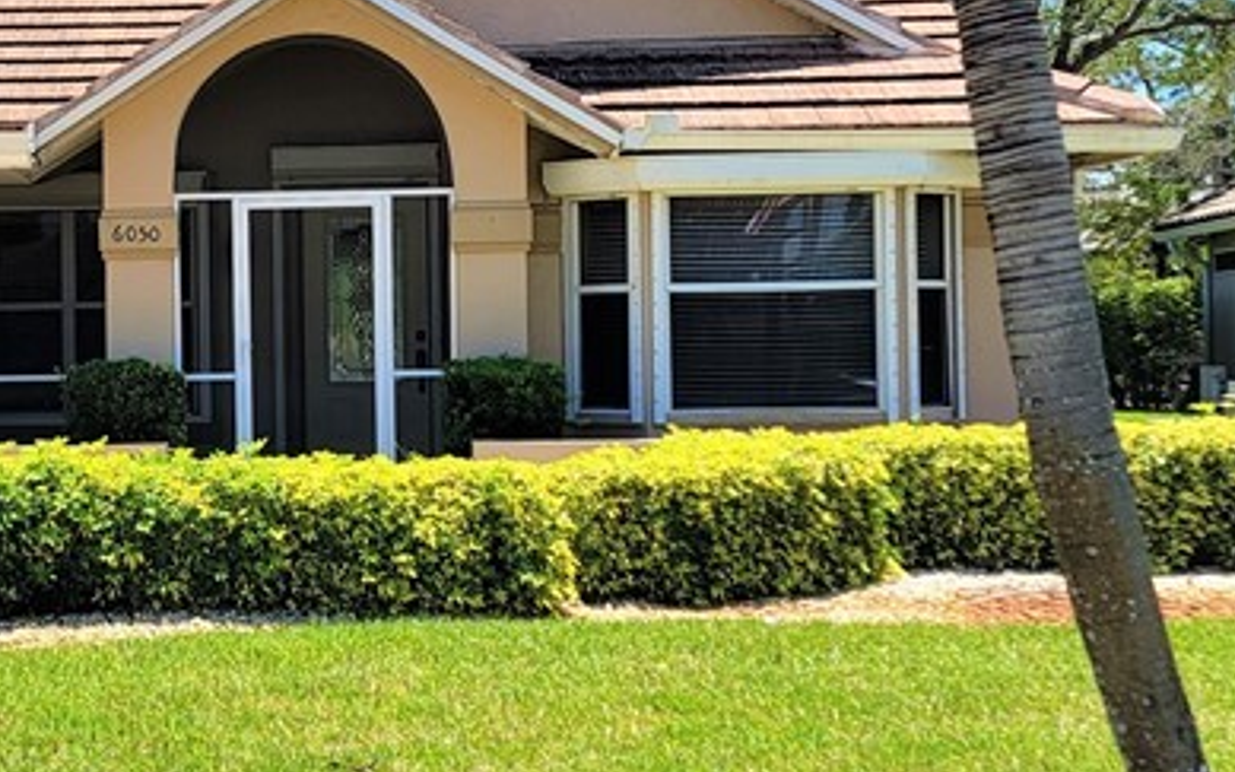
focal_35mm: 67
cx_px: 143
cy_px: 283
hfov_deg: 29.5
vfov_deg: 19.4
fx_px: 2255
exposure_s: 1/914
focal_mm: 6.7
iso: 16
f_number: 1.8
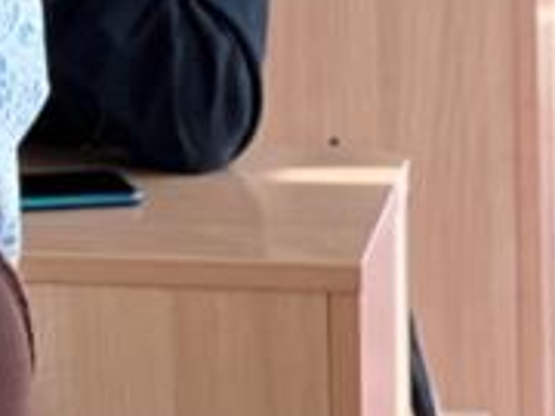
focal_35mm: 437
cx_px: -857
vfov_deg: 3.4
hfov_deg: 4.4
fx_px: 7006
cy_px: -481
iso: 125
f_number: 2.8
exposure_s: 1/121
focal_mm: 9
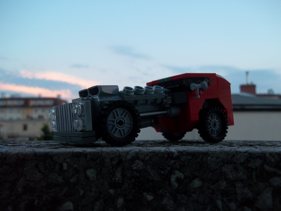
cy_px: 106
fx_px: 260
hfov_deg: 56.8
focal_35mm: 32
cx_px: 140
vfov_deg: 44.2
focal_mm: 5.7
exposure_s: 1/50
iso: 80
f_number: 2.9
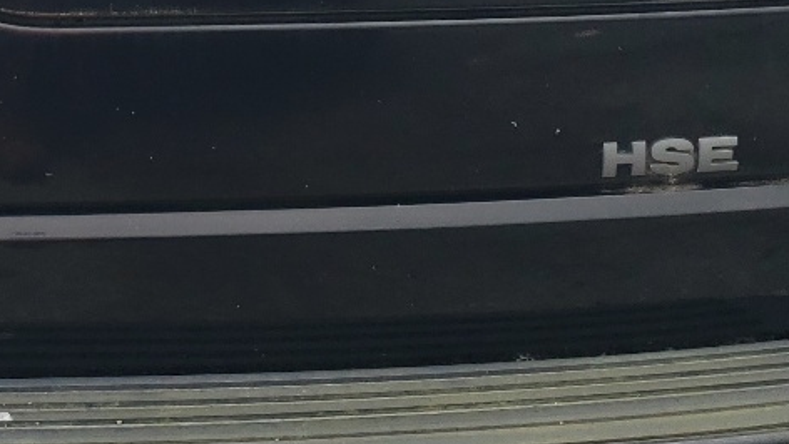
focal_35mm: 96
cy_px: -304
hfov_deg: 21.7
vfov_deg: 11.8
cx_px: 70
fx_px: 2009
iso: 50
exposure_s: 1/1250
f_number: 1.5
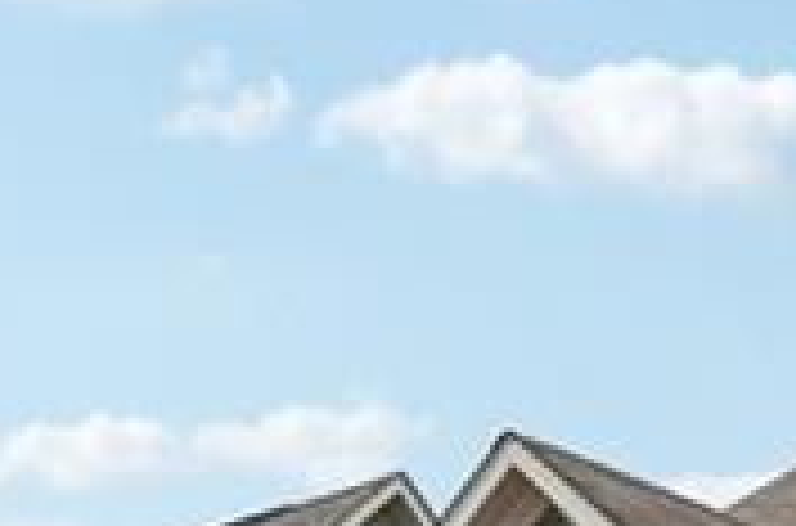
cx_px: 1385
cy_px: 1284
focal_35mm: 116
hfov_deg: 15.5
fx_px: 2558
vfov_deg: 10.2
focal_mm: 20
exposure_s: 1/1250
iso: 800
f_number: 7.1
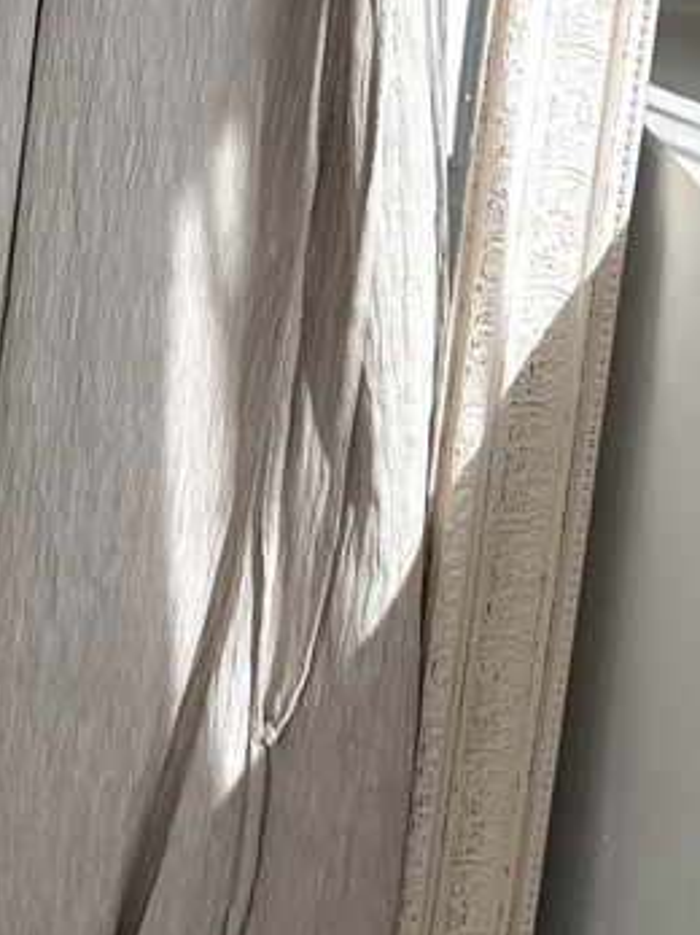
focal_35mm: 75
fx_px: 2023
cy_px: -59
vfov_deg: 24.5
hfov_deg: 19.2
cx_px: 54
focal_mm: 5.96
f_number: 1.6
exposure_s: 1/390
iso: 50
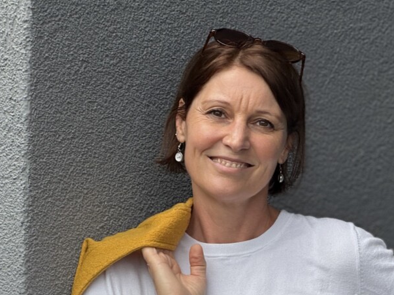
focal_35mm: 239
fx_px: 2720
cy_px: 279
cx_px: 269
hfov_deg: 8.3
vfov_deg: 6.2
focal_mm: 15.66
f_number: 2.8
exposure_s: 1/322
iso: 50
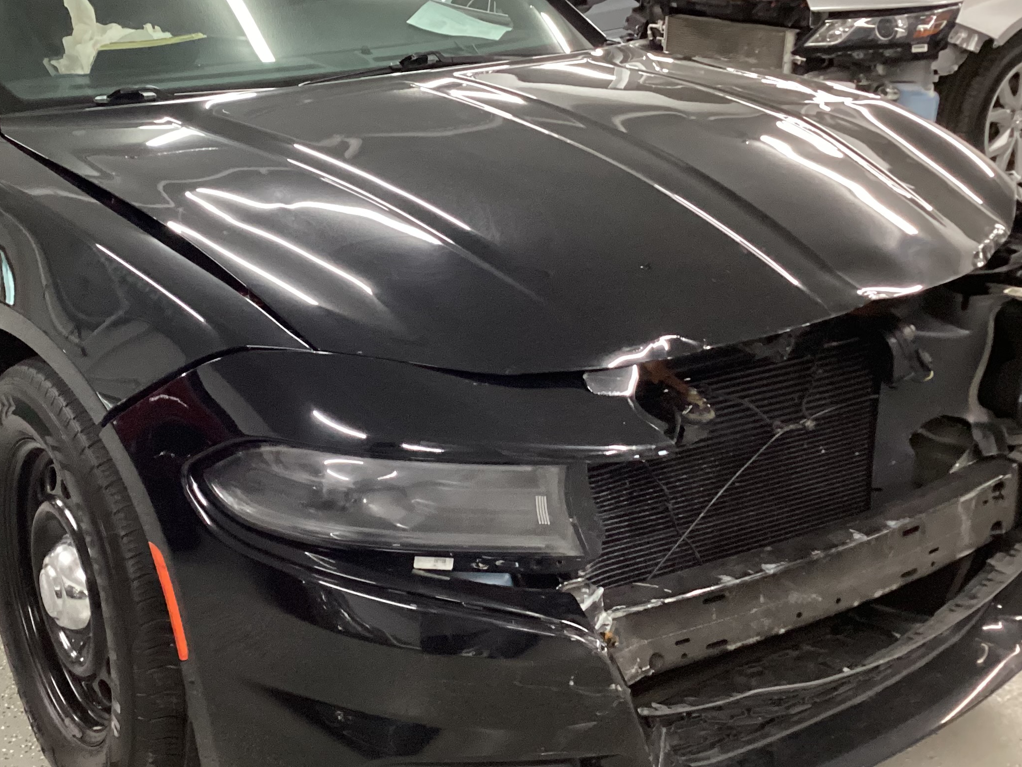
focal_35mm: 49
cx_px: 327
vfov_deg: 29.6
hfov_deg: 38.4
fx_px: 1447
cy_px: 327
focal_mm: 3.3
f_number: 2.4
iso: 320
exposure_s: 1/40
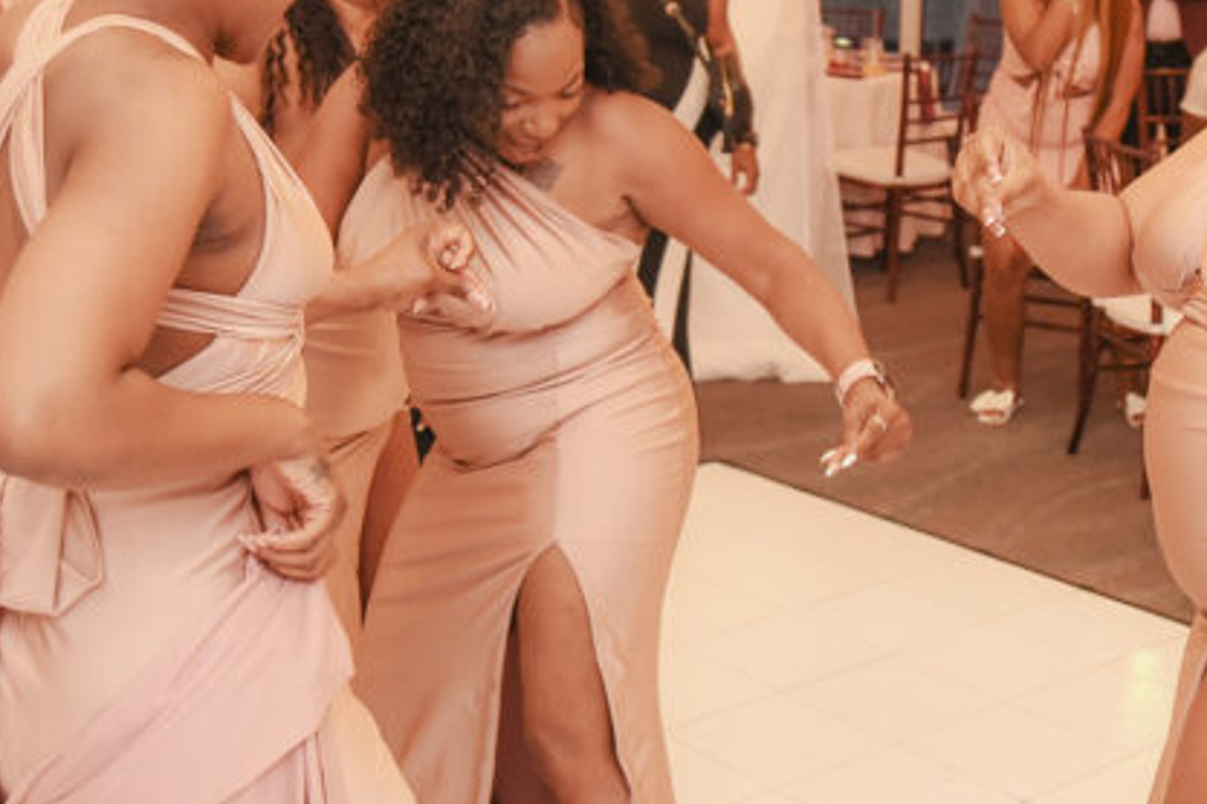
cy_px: 333
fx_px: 1978
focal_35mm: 59
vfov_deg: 23.0
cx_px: 608
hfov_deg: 33.9
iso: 2500
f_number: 2.8
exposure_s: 1/200
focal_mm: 24
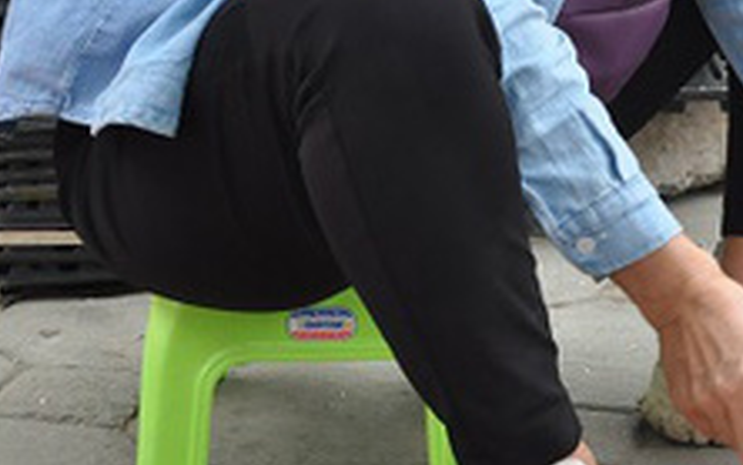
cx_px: 1054
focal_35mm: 211
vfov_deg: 6.2
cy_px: -80
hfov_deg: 9.7
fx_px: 4275
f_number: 7.1
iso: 1000
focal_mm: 48
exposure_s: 1/160
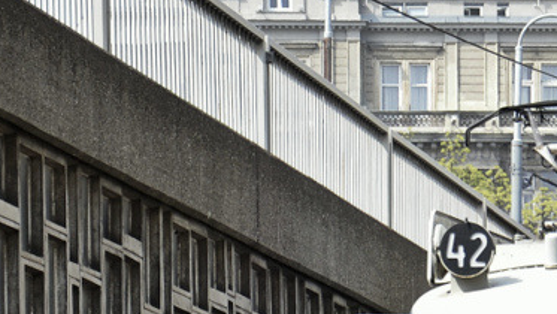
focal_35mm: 353
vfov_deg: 3.4
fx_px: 5215
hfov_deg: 6.1
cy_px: 372
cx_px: 612
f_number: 7.1
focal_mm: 70
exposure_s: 1/200
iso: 100
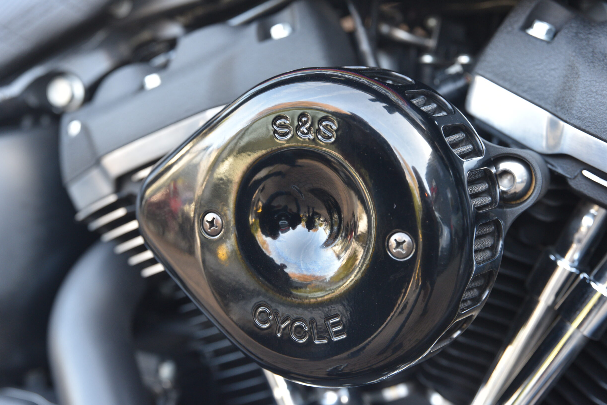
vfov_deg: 21.6
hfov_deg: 31.9
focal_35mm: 63
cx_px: 302
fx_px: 1063
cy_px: 204
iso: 1000
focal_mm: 60
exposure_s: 1/60
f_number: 4.5
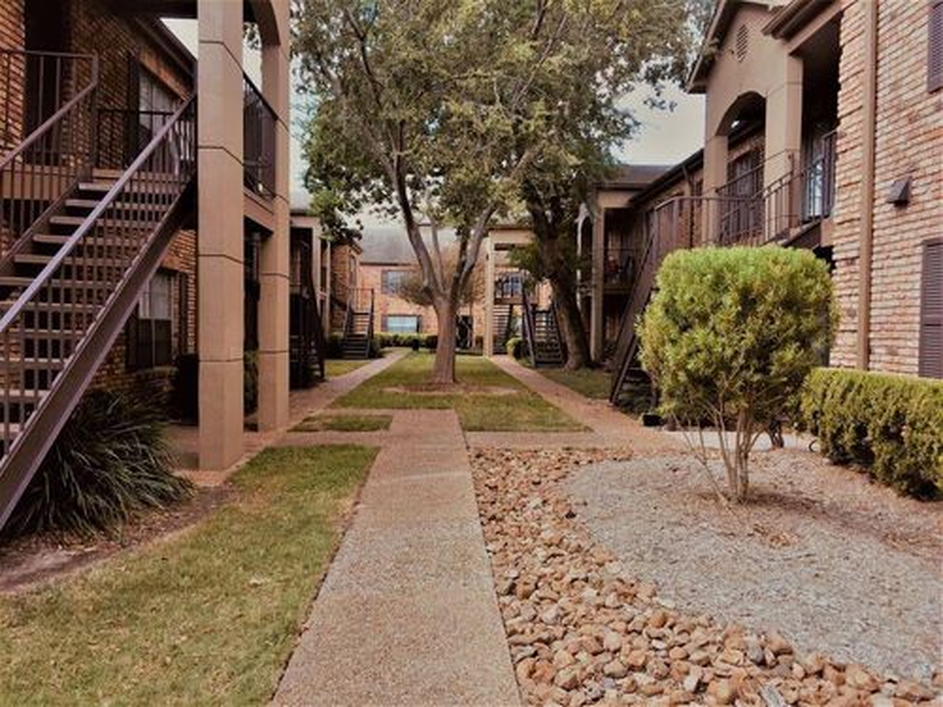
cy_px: 354
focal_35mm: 29
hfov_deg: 61.7
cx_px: 472
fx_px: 790
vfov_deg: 48.2
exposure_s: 1/353
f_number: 2.2
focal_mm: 4.2
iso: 32
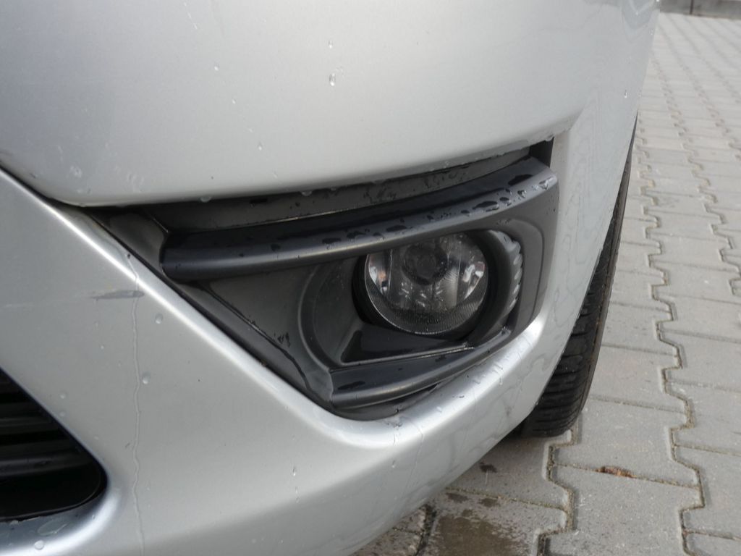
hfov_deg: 39.7
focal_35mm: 48
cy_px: 278
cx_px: 370
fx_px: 1028
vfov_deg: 30.3
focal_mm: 8.6
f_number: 3.8
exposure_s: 1/80
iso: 80
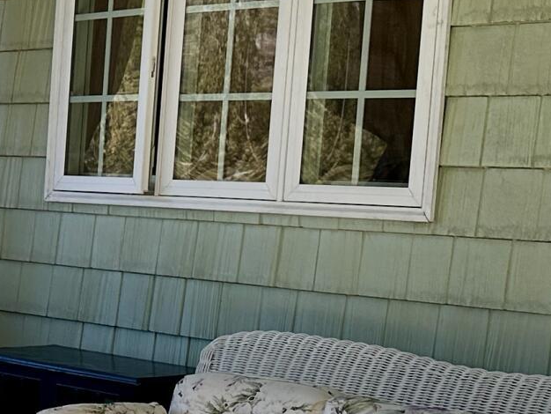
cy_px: 377
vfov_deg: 12.8
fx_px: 1831
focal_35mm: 115
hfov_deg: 15.7
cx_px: -278
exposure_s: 1/767
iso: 80
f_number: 1.78
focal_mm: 6.86
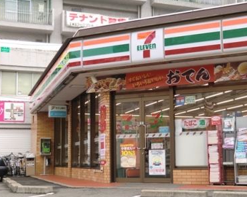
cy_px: 112
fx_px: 409
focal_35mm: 56
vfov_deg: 27.1
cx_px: 142
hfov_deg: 33.5
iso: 64
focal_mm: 8.4
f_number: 4
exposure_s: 1/80
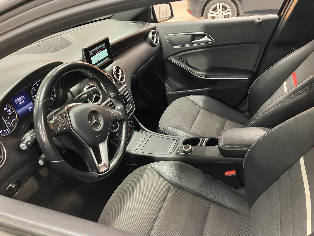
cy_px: 118
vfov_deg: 49.7
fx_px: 254
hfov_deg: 63.4
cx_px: 157
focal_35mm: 28
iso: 400
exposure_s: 1/33
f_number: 1.8
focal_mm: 3.99
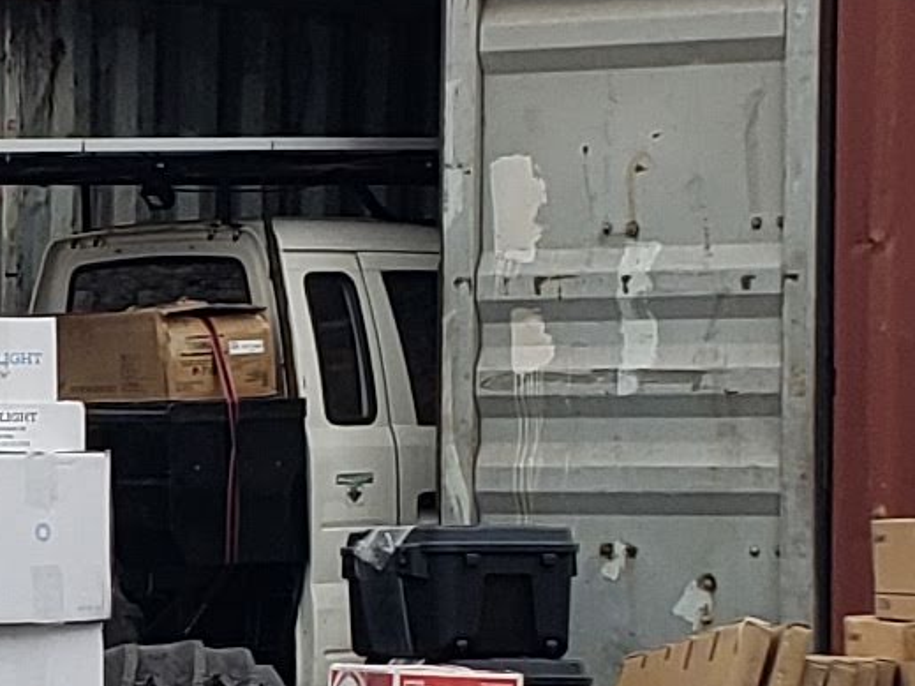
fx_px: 5338
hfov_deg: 9.7
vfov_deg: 7.3
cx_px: -97
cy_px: 587
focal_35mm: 202
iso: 50
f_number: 2.4
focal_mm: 4.3
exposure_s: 1/319
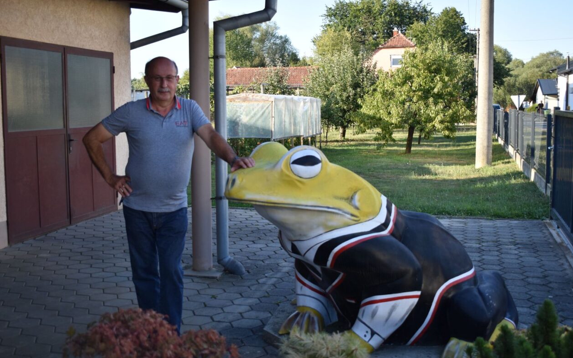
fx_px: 695
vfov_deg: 28.9
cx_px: 287
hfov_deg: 44.8
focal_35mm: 45
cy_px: 177
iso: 250
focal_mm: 29
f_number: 5
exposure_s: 1/400
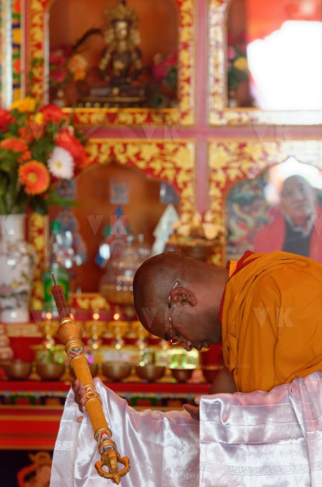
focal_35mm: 232
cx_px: 161
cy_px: 244
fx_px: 3135
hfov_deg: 5.9
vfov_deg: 8.9
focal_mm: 155
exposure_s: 1/250
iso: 2000
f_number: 4.5
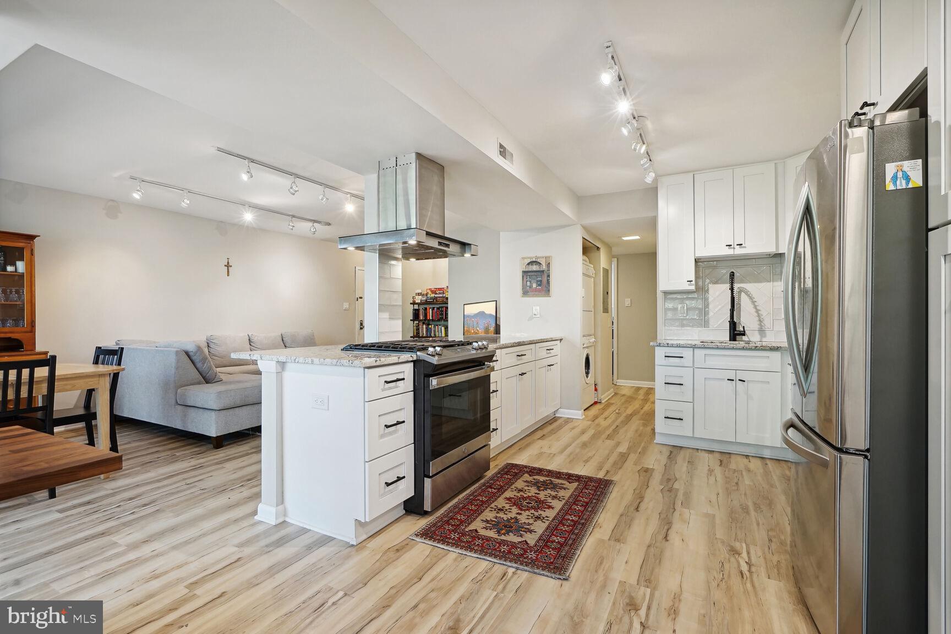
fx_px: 423
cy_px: 317
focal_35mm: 16
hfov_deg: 96.7
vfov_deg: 73.7
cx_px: 476
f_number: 8
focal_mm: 16
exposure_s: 1/40
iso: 800
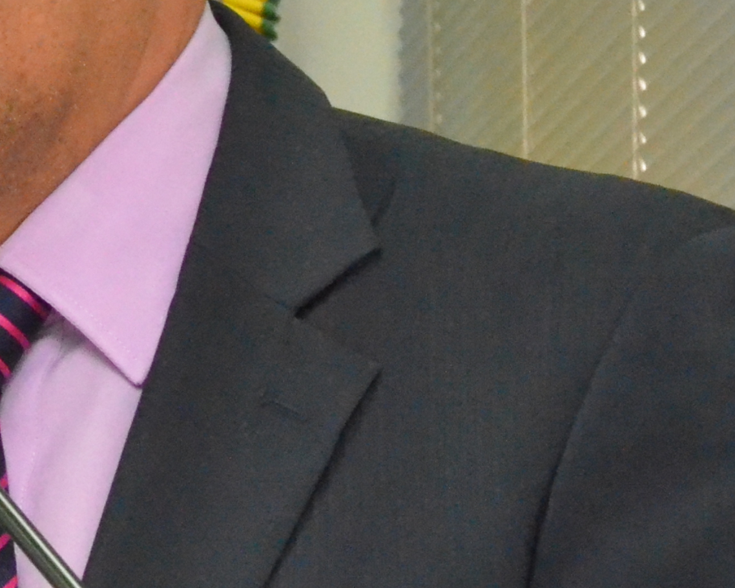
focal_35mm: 426
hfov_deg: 4.5
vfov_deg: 3.6
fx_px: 9265
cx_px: -642
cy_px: 365
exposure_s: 1/60
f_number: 11
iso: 6400
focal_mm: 70
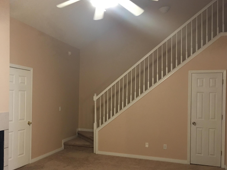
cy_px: 97
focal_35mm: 35
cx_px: 92
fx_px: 229
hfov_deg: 52.3
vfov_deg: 40.6
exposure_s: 1/15
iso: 80
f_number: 2.2
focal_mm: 4.15
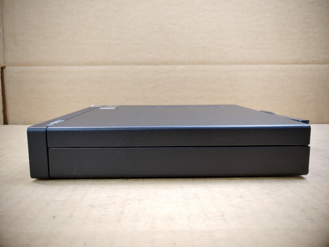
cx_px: 164
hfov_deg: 67.3
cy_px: 124
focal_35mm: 26
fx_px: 247
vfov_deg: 53.1
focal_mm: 4.36
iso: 50
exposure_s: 1/60
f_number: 1.8
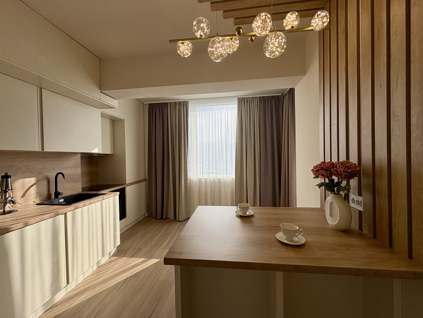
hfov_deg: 102.1
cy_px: 159
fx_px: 171
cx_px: 212
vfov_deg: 85.7
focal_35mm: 14
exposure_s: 1/675
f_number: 2.2
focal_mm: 2.22
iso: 50
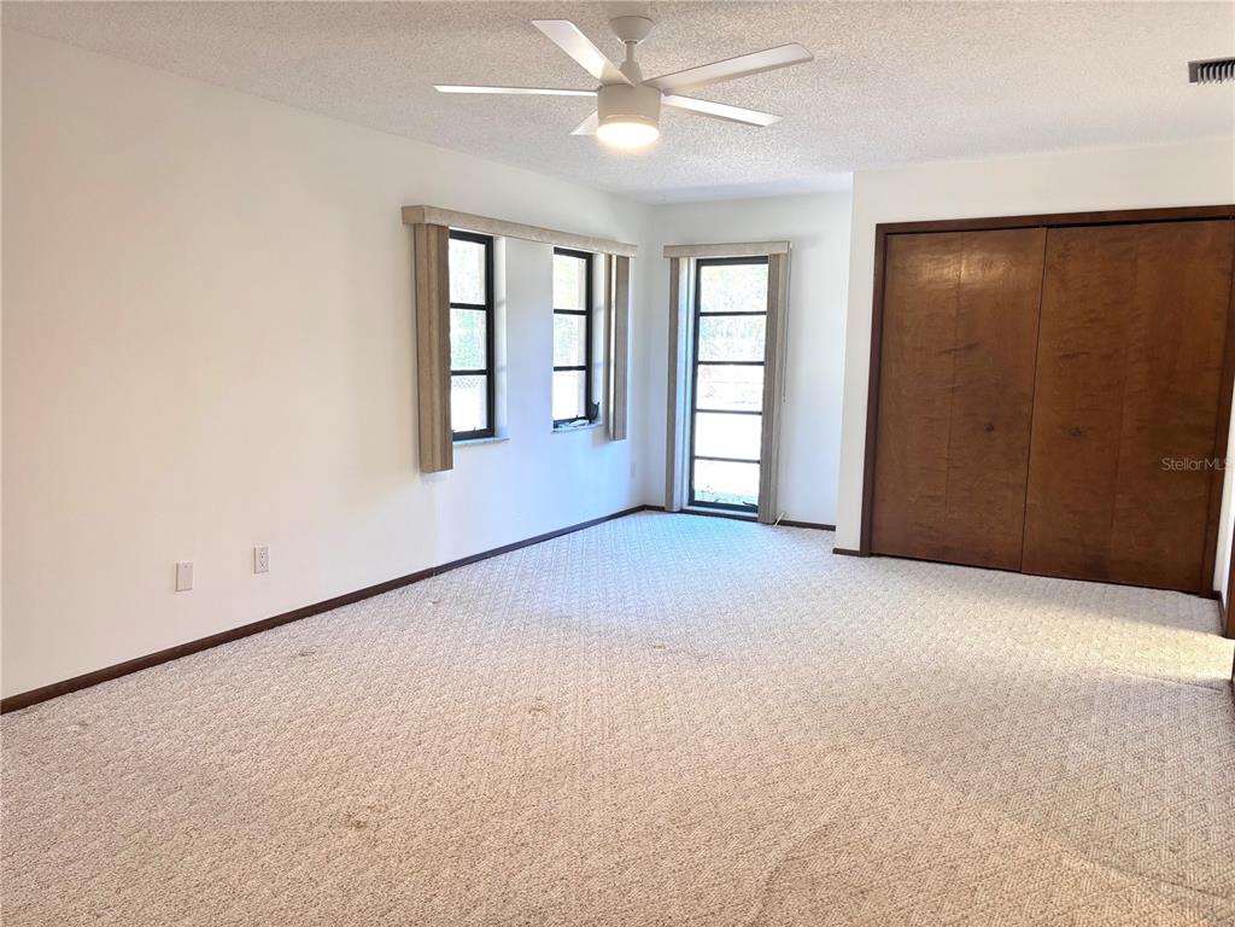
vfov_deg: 53.1
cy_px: 464
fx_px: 928
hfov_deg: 67.3
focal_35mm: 26
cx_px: 618
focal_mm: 5.96
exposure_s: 1/120
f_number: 1.6
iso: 125
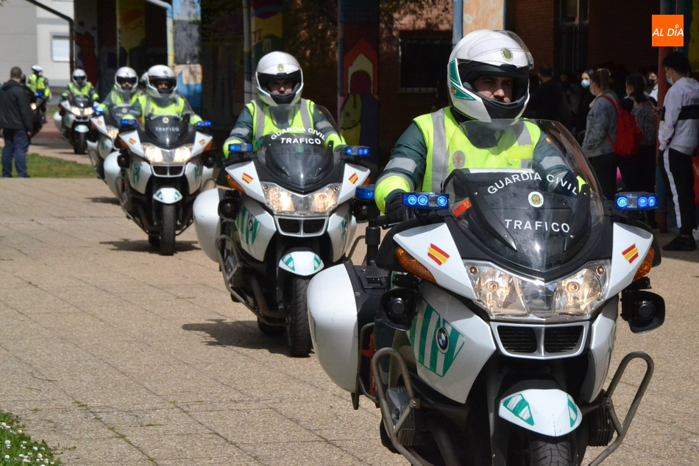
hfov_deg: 13.0
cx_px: 350
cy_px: 233
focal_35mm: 158
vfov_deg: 8.7
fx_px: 3057
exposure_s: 1/4000
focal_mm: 105
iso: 3200
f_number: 16
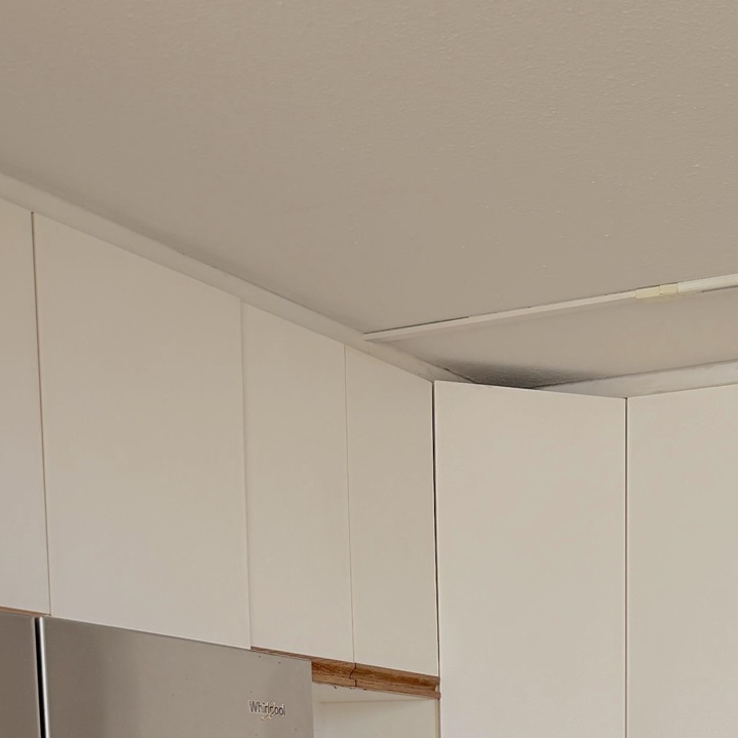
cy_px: 1064
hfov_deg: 24.5
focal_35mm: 68
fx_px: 1640
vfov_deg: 21.7
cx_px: 679
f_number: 1.78
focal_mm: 6.76
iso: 200
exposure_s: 1/118
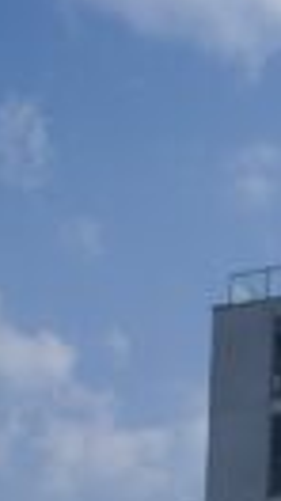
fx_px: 1713
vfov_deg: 15.4
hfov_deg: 9.1
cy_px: 744
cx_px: 463
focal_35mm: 129
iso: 100
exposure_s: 1/320
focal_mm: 18
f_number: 10
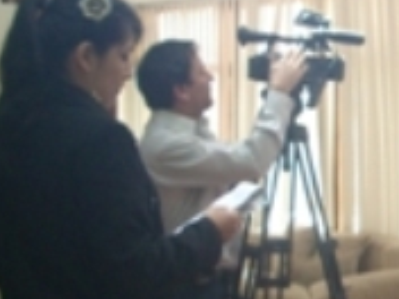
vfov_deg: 16.6
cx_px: 494
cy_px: 161
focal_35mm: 89
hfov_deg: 20.4
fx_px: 1026
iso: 200
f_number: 2.6
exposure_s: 1/20
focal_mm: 5.8
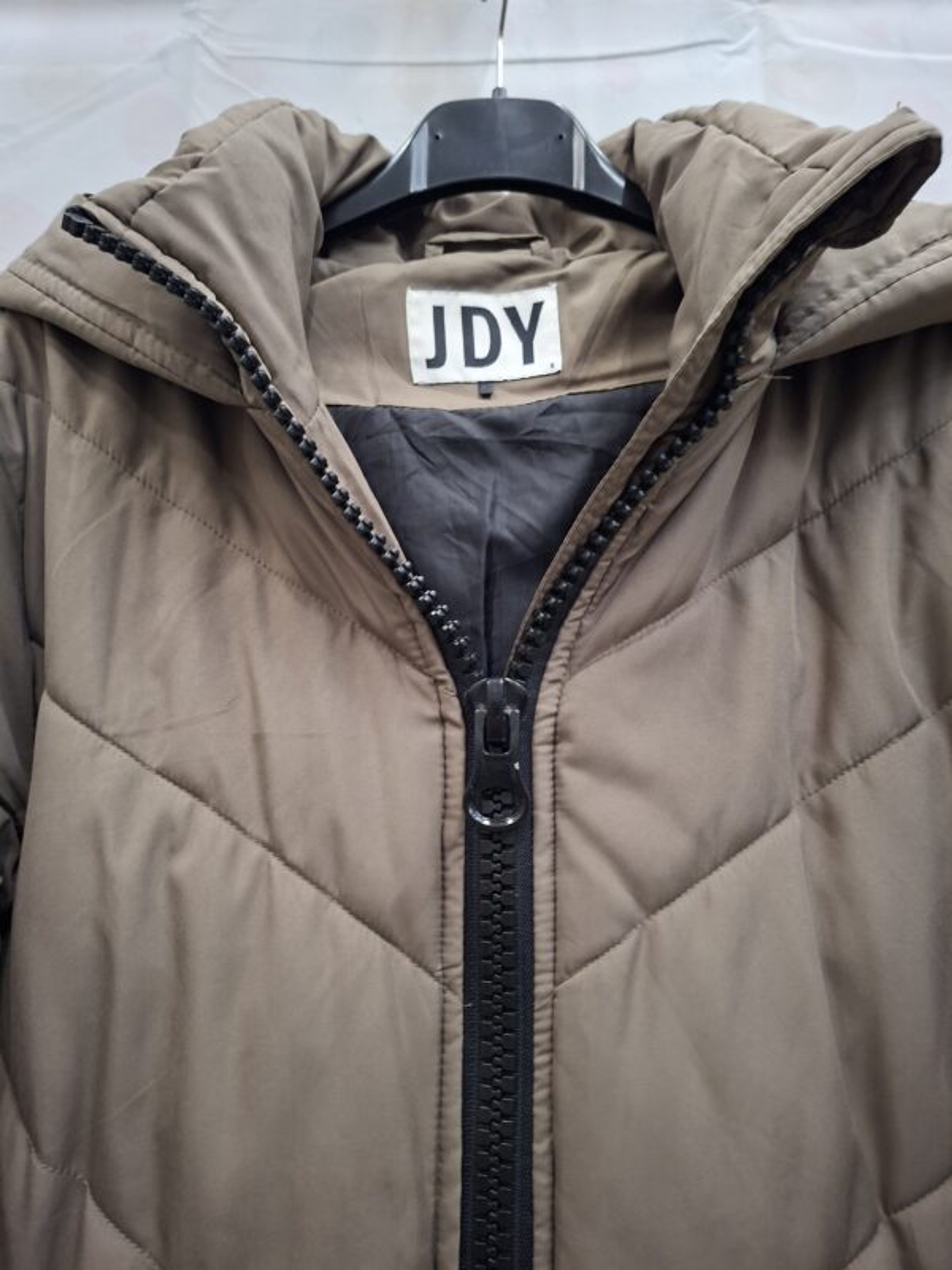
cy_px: 635
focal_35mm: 23
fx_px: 843
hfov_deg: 58.9
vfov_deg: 73.9
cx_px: 476
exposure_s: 1/33
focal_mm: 5.54
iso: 400
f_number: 1.8
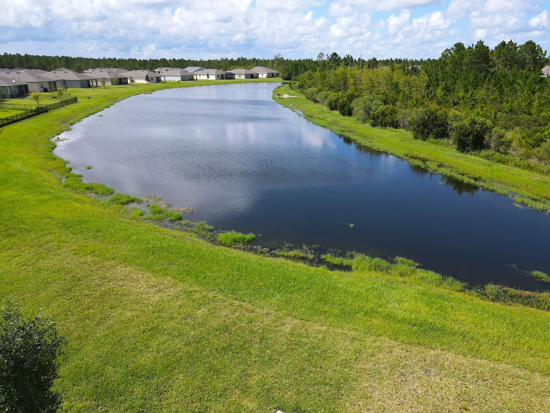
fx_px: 381
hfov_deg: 71.6
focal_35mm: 24
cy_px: 206
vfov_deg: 56.8
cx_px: 275
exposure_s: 1/725
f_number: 2.8
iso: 100
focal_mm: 4.5
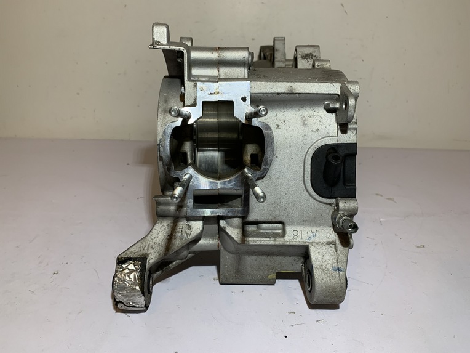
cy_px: 176
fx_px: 353
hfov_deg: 67.3
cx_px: 235
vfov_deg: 53.1
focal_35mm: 26
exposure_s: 1/122
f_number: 1.8
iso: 64
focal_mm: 4.25
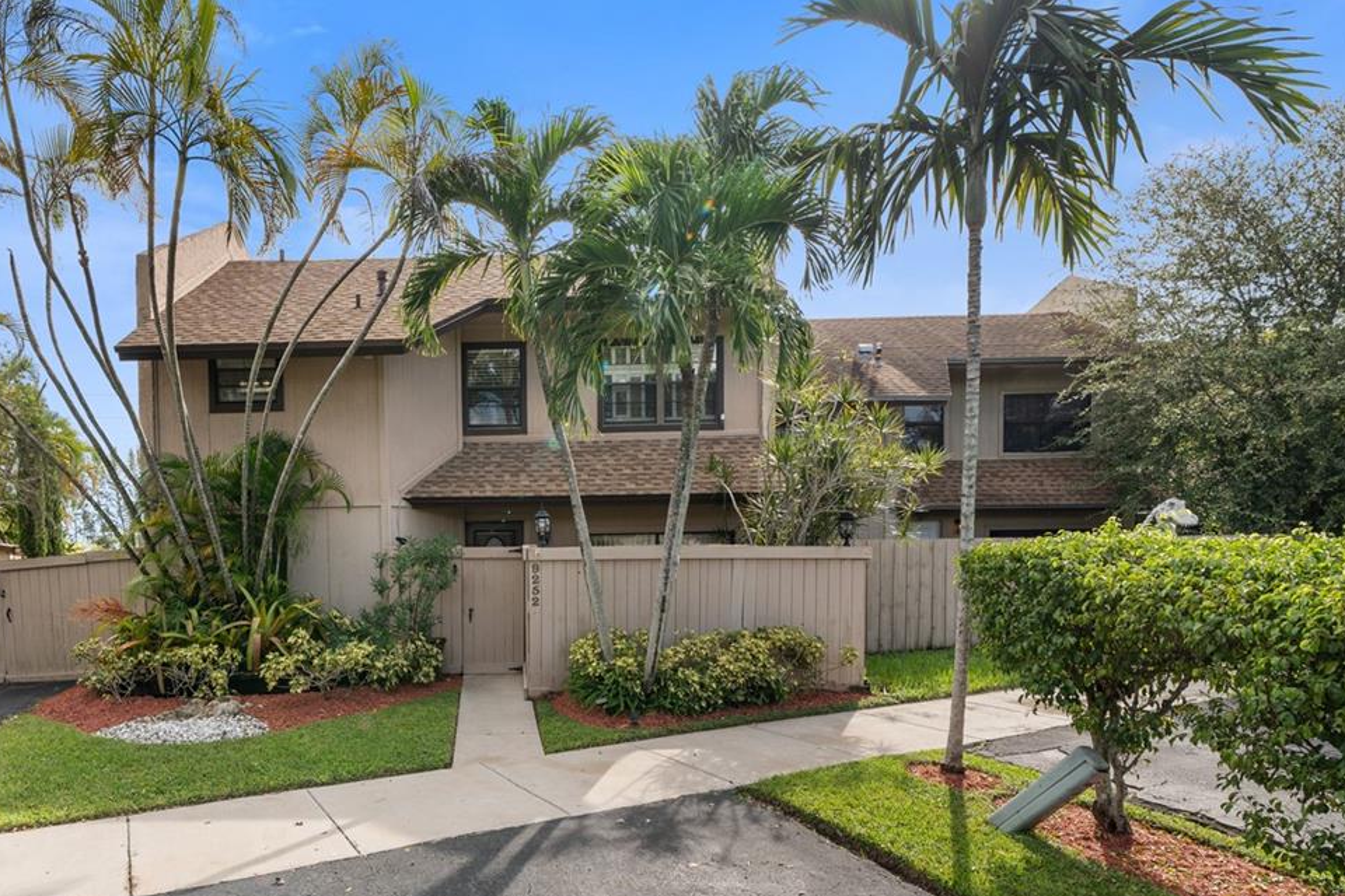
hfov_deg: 82.3
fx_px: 747
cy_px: 521
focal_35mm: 20
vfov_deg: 61.6
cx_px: 502
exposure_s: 1/20
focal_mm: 12
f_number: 9
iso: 100
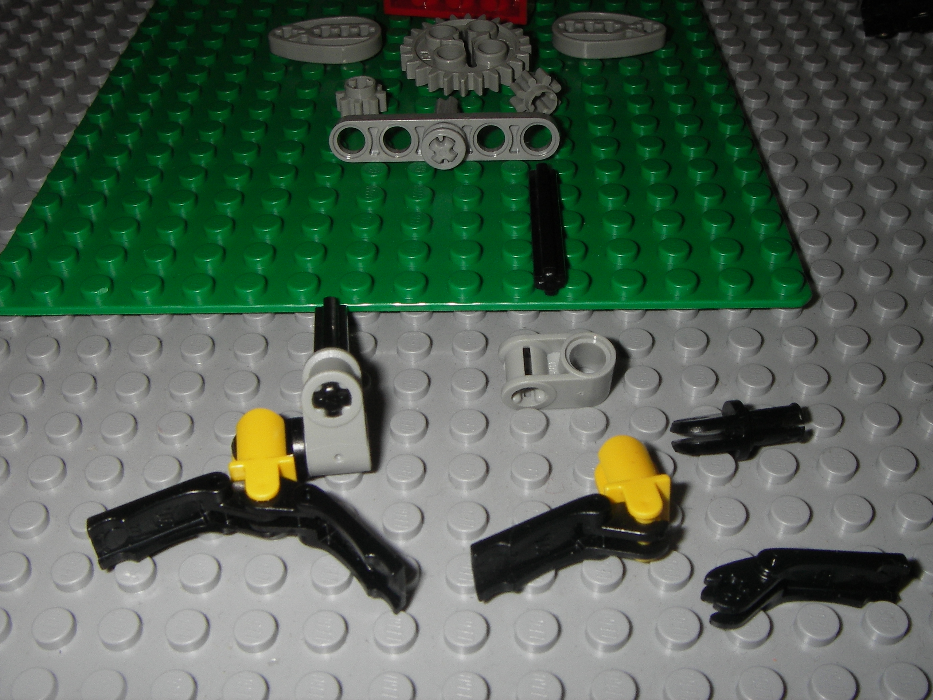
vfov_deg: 37.7
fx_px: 1024
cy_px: 350
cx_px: 466
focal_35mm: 38
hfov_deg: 49.0
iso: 50
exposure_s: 1/30
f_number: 6.6
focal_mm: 6.3
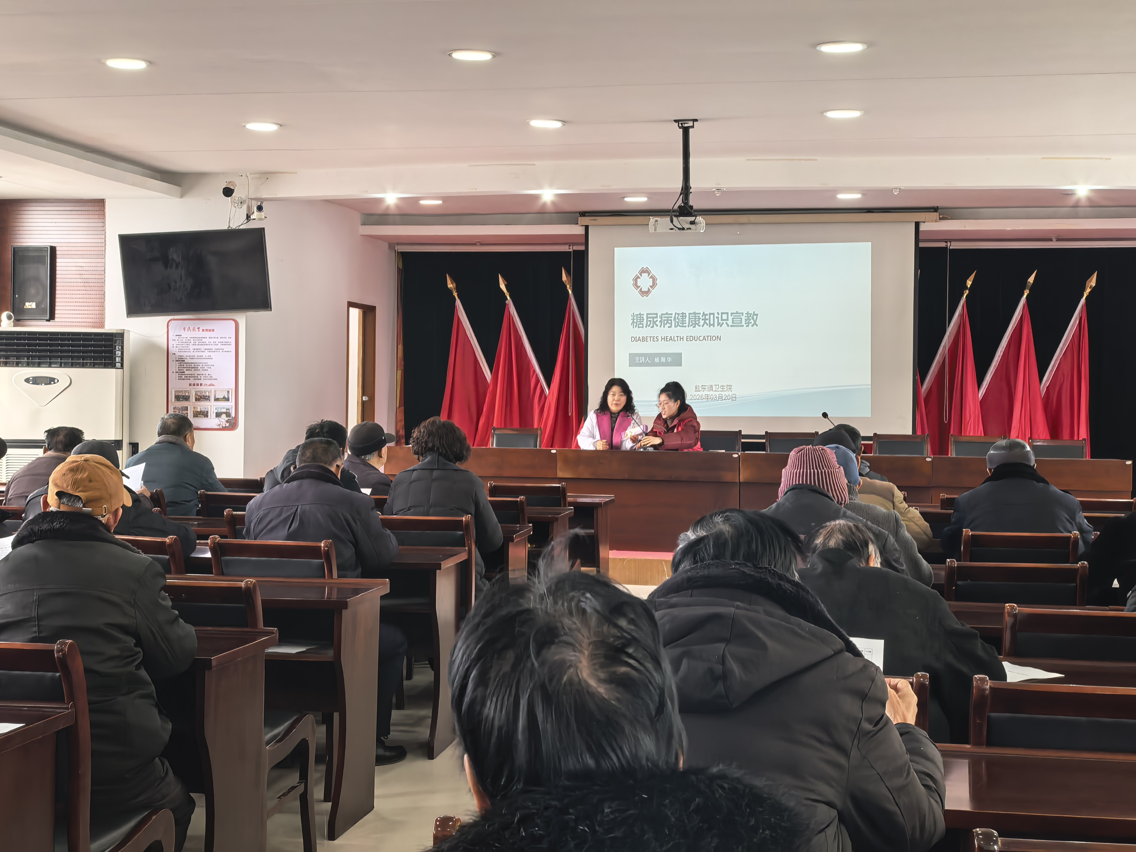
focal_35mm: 48
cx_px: 568
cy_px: 426
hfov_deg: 39.7
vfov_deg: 30.3
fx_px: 1575
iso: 160
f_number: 4
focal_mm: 8.5
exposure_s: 1/50
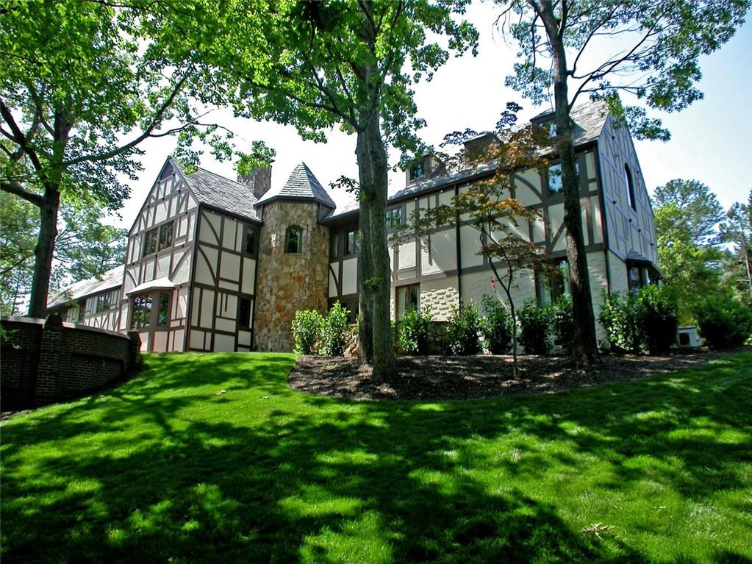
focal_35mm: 38
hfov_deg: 49.0
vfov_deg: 37.7
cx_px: 376
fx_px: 825
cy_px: 282
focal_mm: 7.85
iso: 100
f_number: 3
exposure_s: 1/500
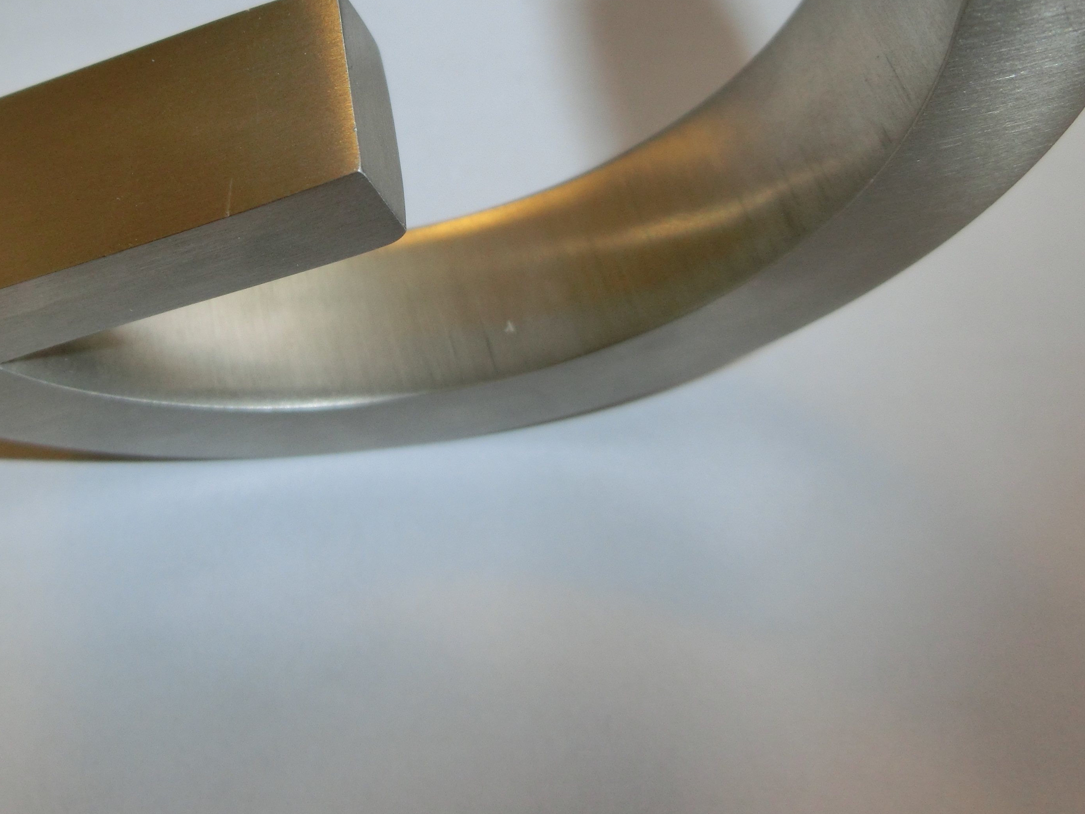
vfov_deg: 35.2
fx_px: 1254
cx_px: 363
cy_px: 202
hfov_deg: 46.1
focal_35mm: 40
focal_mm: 4.24
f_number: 3
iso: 80
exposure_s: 1/60
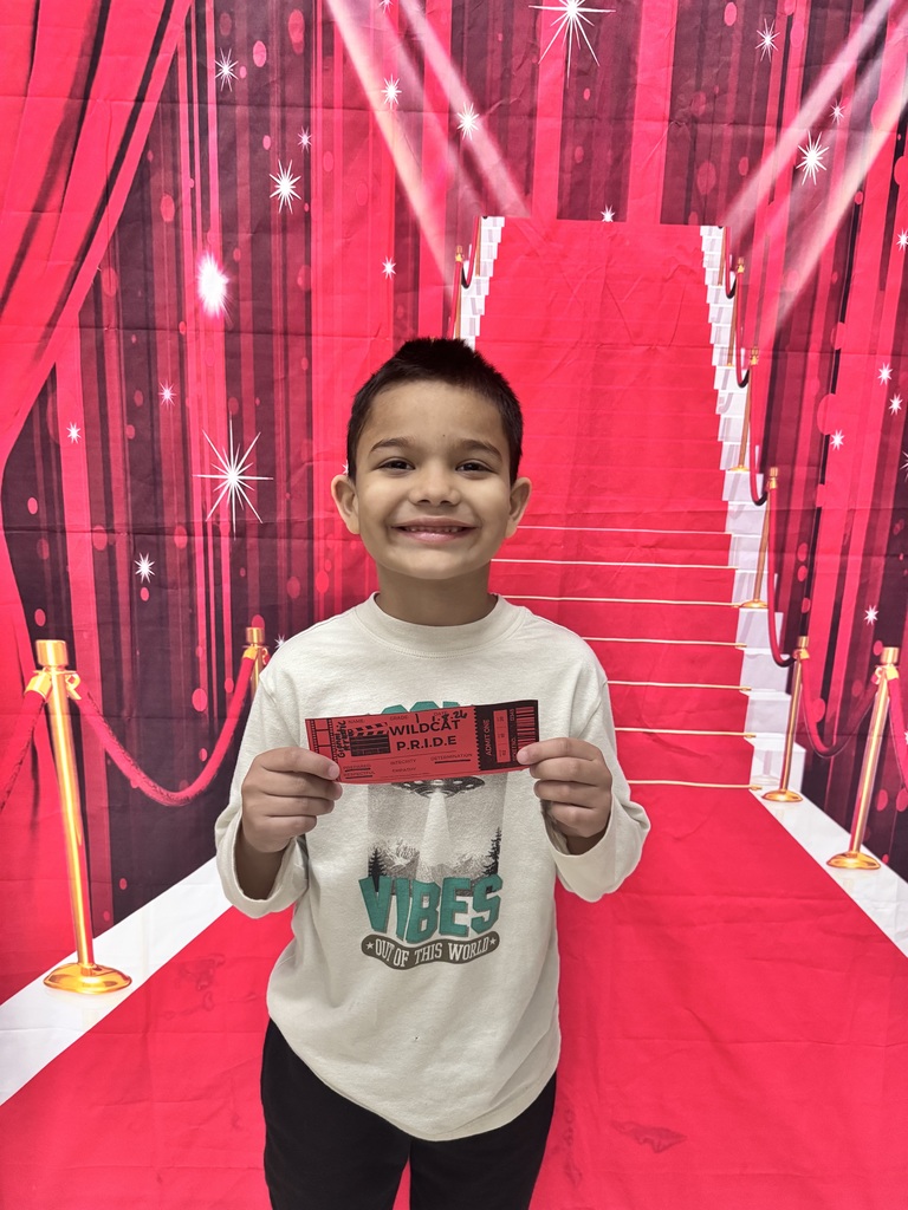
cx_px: 454
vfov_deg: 71.6
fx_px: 839
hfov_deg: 56.8
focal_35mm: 24
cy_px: 605
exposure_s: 1/60
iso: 400
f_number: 1.78
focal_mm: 6.76
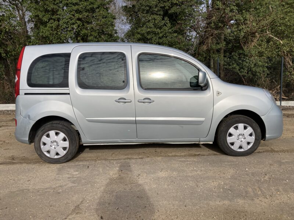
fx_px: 238
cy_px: 110
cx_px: 147
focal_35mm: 28
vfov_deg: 49.7
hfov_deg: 63.4
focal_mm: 3.99
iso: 25
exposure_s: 1/3690
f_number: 1.8
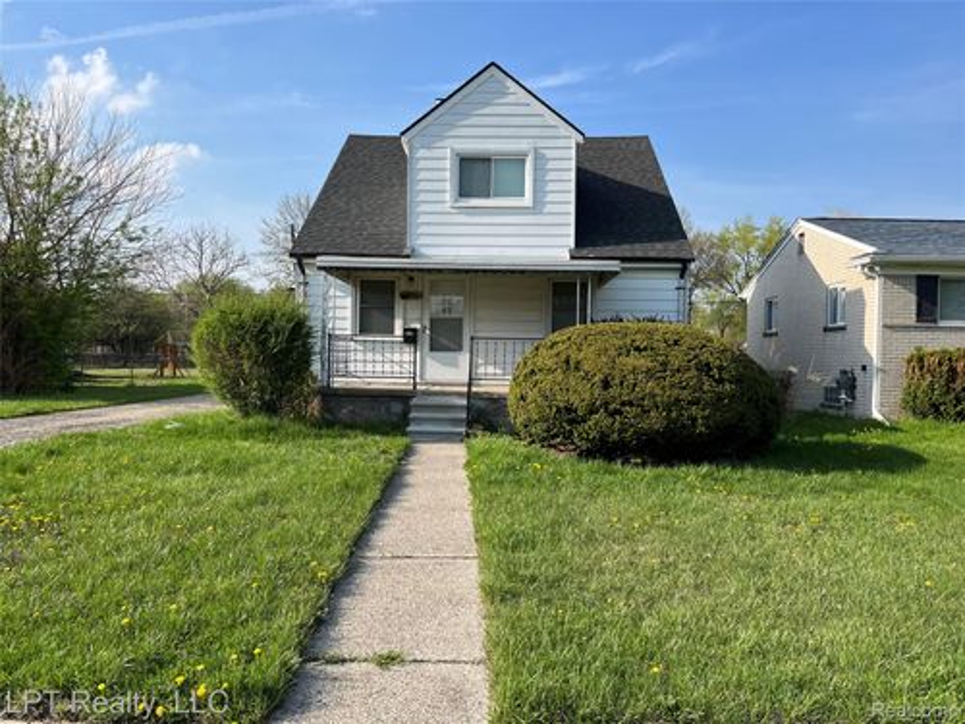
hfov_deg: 67.3
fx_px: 725
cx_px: 482
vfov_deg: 53.1
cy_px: 362
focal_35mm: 26
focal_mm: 5.1
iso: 50
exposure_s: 1/2513
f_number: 1.6
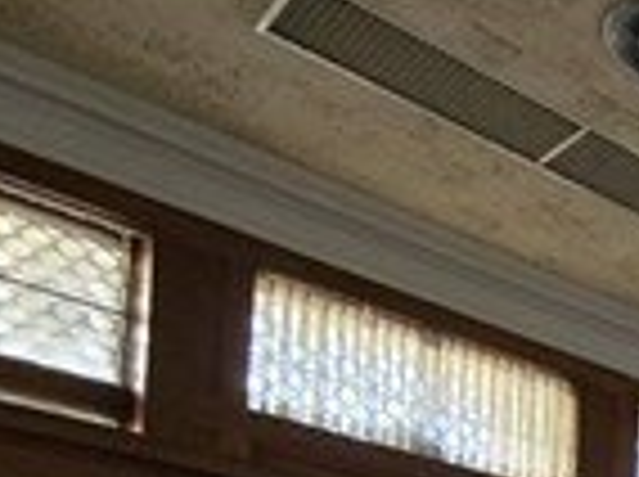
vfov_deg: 20.2
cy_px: 824
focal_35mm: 55
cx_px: 1224
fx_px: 1014
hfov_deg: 20.4
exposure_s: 1/60
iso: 500
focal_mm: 2.2
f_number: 2.2
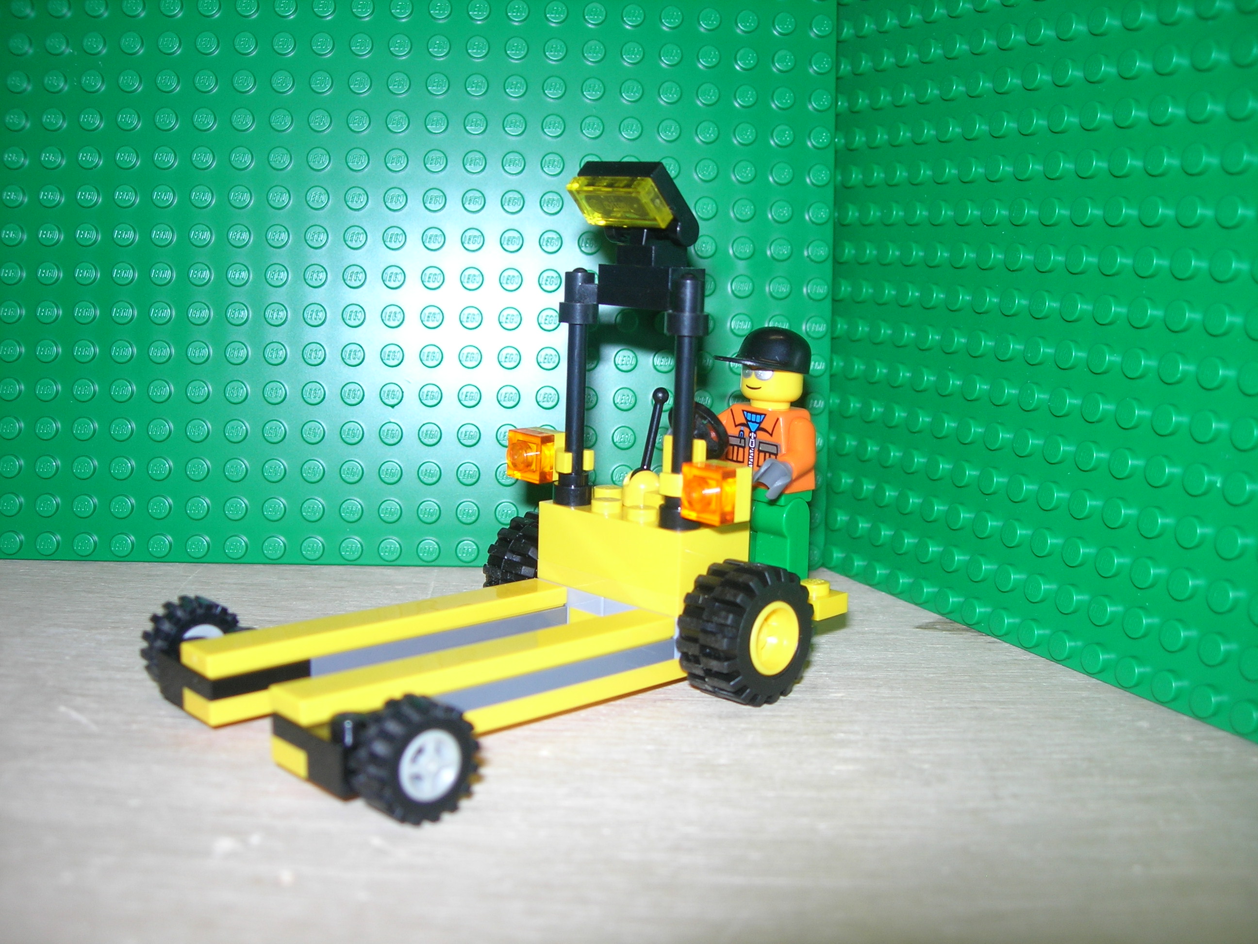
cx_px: 629
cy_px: 472
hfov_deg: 49.0
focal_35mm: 38
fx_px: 1381
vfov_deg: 37.7
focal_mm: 7.8
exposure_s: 1/60.1
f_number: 2.8
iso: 64
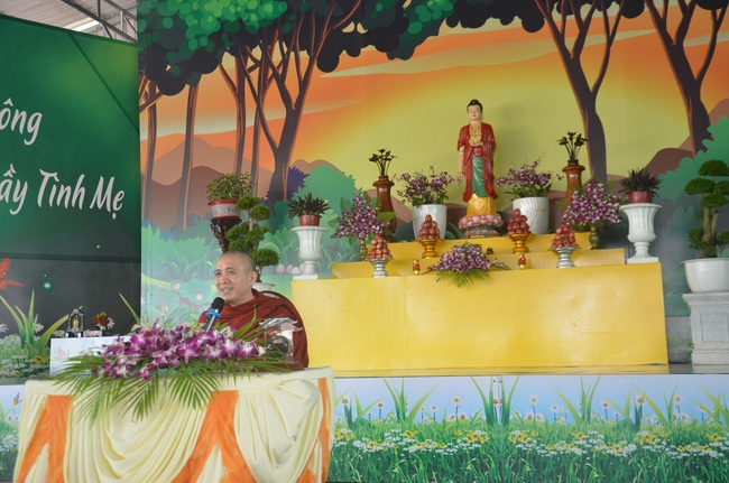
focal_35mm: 45
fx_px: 910
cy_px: 242
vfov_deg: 29.8
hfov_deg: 43.7
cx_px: 364
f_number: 4.2
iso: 400
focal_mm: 30
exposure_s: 1/60
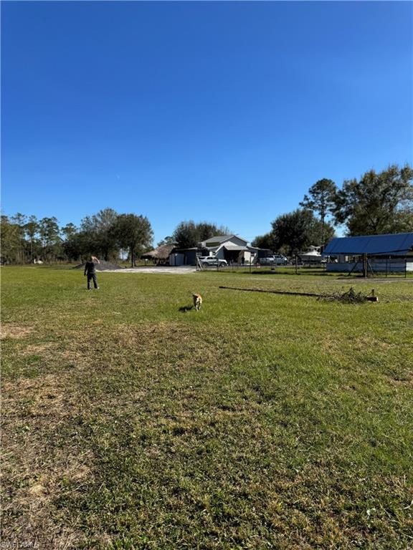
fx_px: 382
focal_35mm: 24
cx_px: 206
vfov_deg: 71.6
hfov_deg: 56.8
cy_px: 275
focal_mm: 6.76
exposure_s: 1/4950
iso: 80
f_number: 1.78
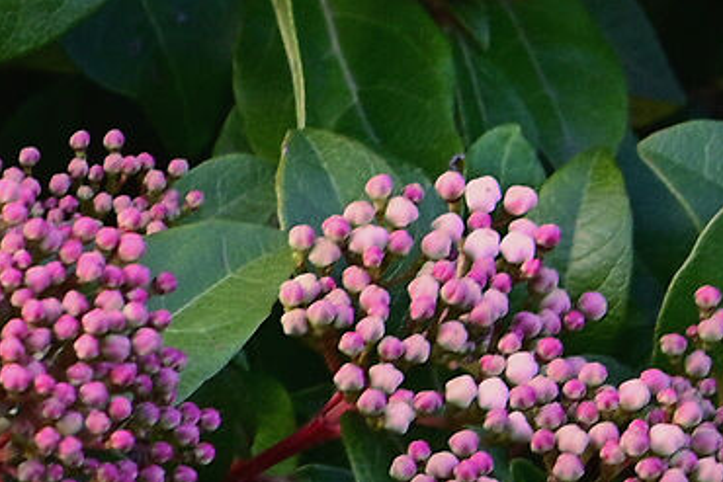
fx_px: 6454
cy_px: 340
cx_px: -1395
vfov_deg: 4.3
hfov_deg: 6.0
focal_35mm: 321
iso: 640
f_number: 5.6
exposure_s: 1/100
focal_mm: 33
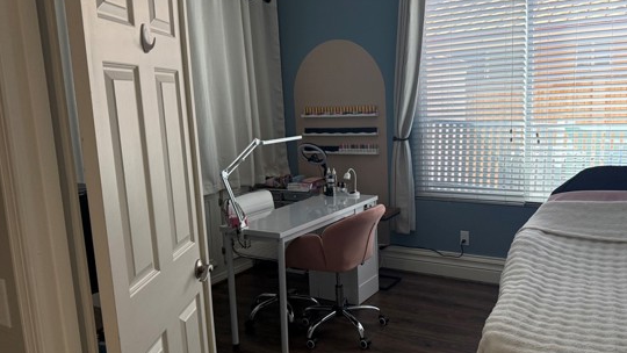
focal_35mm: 31
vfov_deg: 37.8
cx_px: 362
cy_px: 174
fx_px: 515
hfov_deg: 62.3
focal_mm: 6.76
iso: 160
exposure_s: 1/188
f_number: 1.78
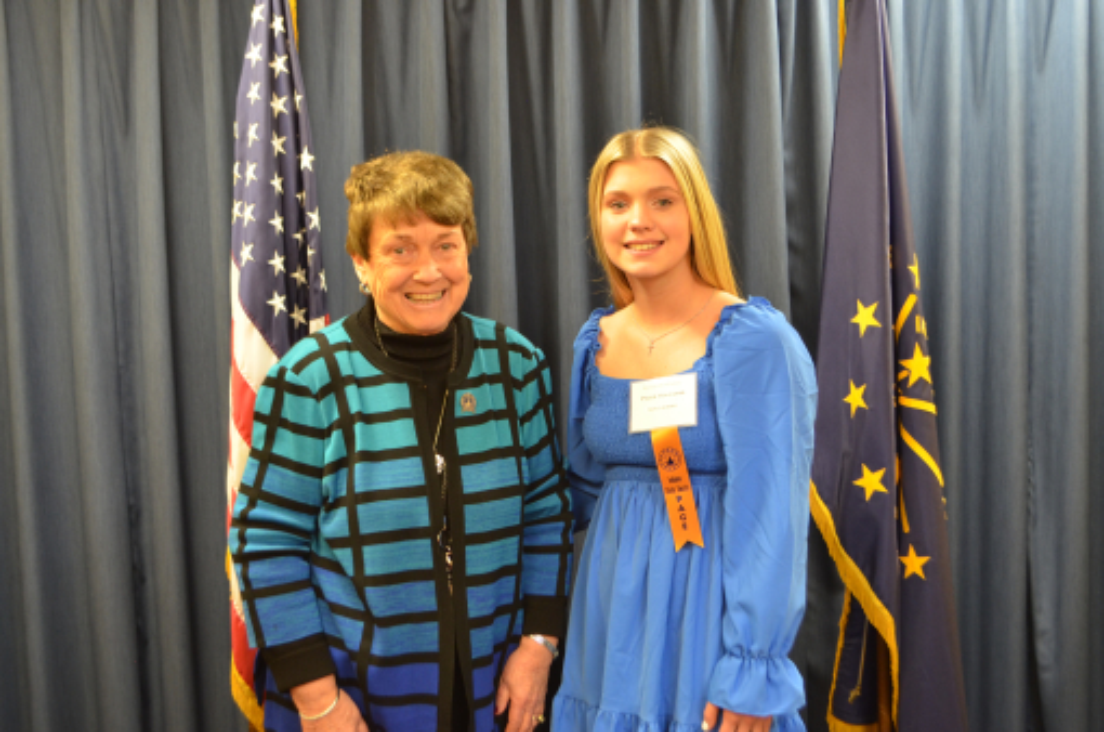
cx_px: 552
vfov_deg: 31.8
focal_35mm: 42
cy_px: 366
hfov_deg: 46.5
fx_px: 1286
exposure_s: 1/15
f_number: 4.5
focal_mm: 28
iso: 800
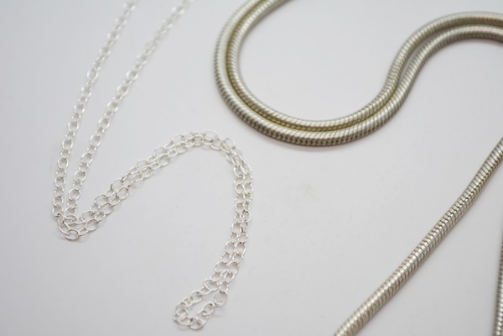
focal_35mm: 82
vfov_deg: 16.6
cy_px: 168
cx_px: 252
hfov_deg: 24.6
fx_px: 1153
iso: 200
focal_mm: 55
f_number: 6.3
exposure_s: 1/160
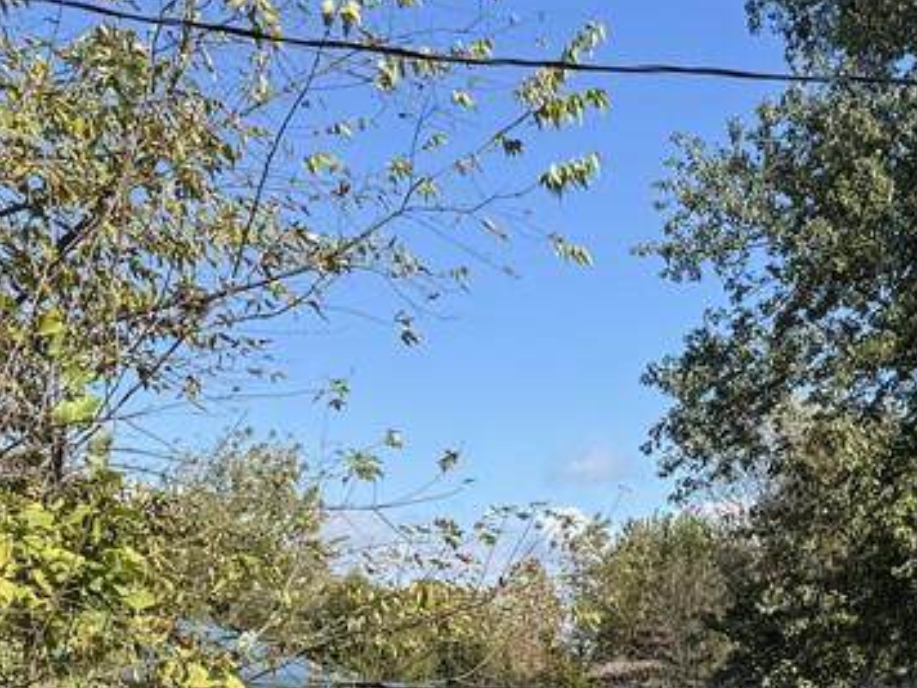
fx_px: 1828
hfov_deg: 24.5
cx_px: 1195
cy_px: 812
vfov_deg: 20.1
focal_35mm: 69
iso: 80
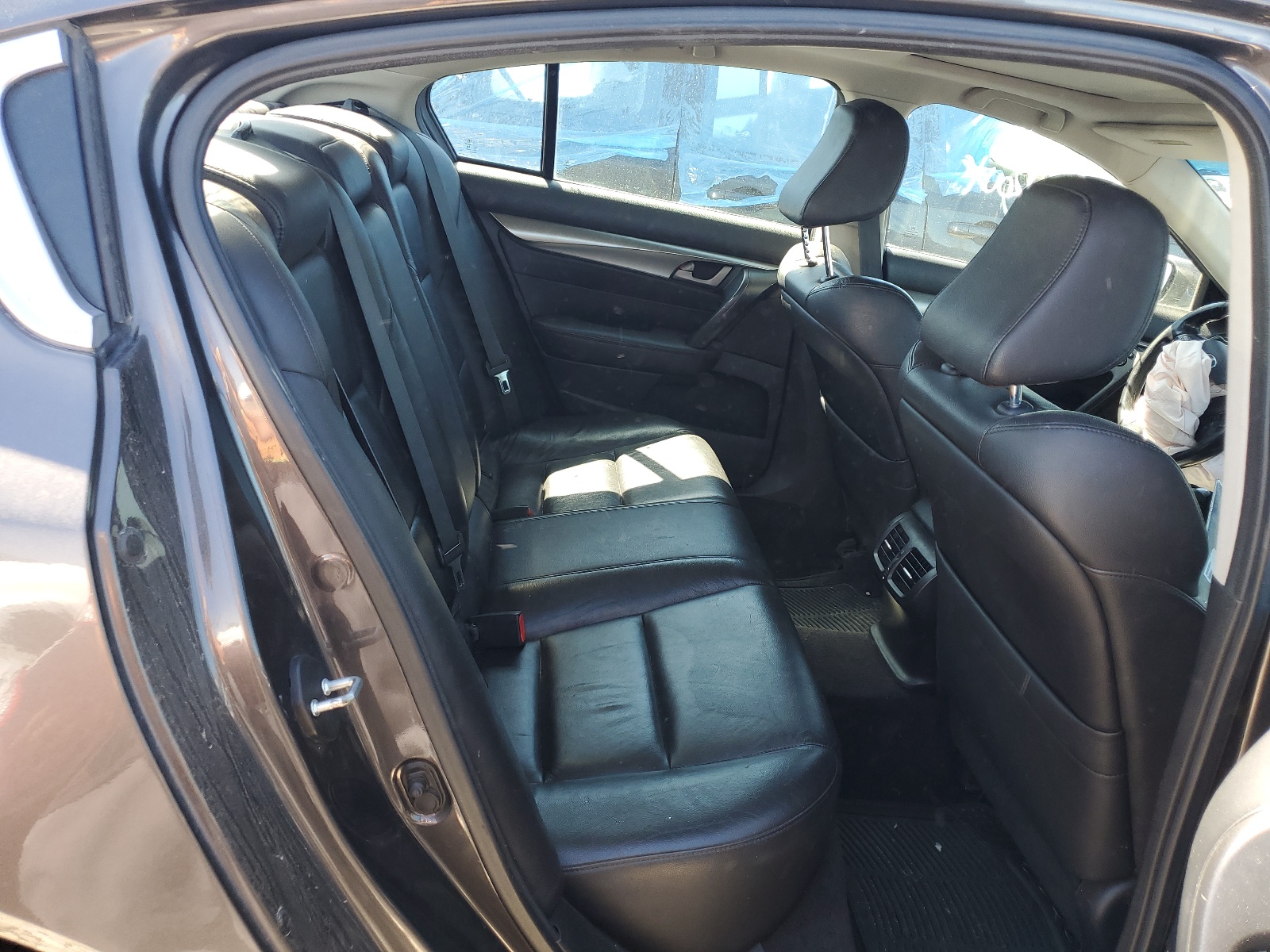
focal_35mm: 26
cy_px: 476
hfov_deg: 67.3
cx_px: 635
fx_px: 954
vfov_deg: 53.1
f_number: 1.5
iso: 50
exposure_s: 1/141
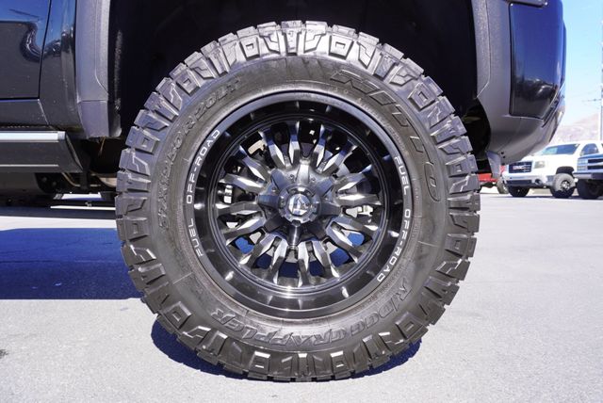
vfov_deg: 53.2
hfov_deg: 73.7
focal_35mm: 24
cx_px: 302
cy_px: 202
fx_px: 402
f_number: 6.3
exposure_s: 1/100
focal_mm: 16
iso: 100
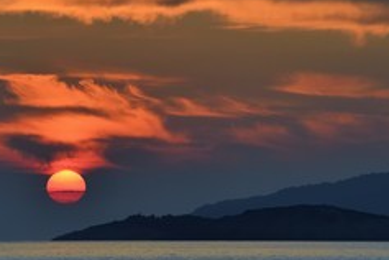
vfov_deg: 3.9
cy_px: 102
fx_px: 3836
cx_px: 187
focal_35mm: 355
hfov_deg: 5.8
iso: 800
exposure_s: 1/1250
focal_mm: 200
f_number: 9
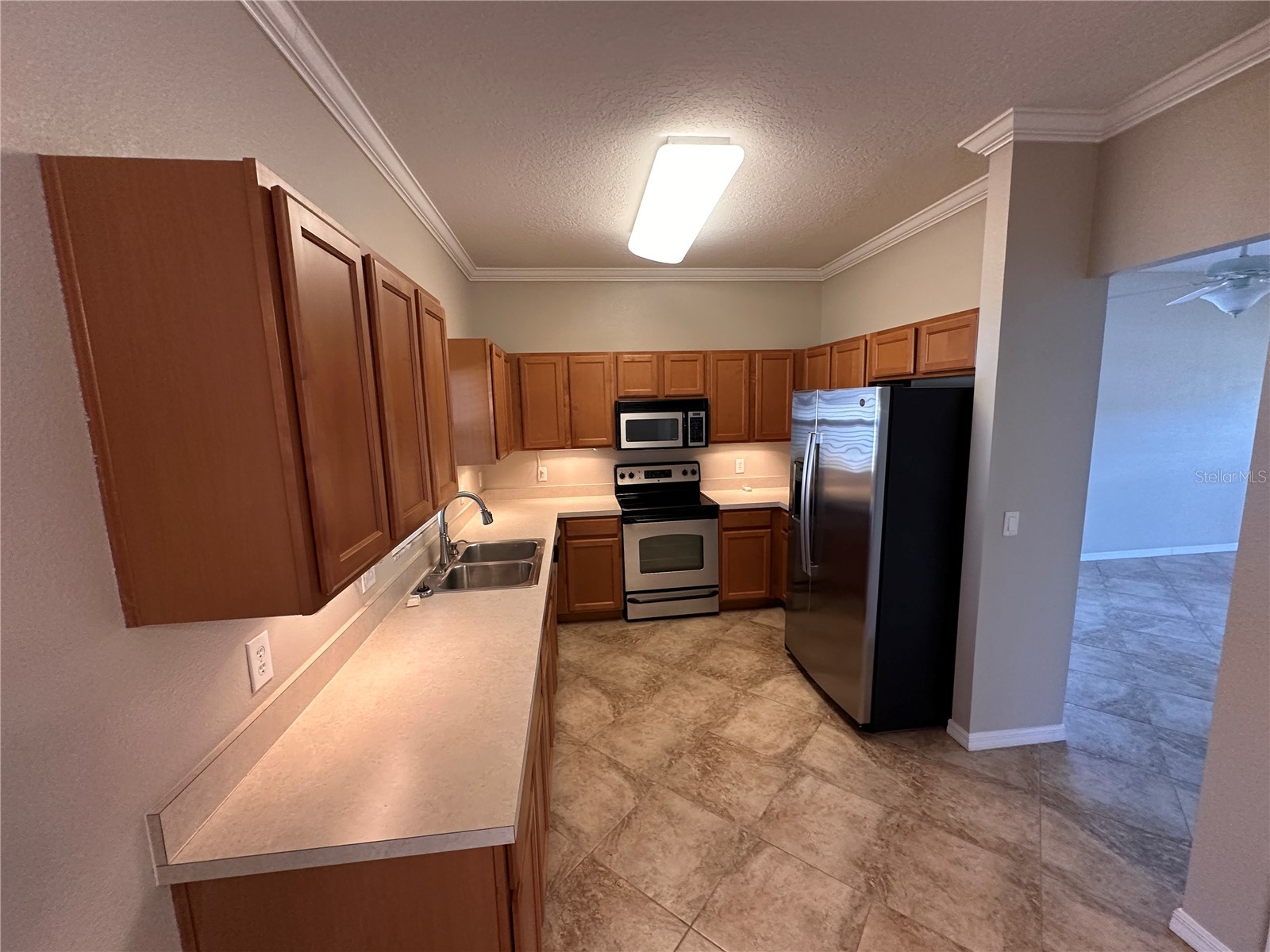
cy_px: 476
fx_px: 514
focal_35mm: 14
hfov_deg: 102.1
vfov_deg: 85.7
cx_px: 635
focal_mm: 2.22
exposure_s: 1/120
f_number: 2.2
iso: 320
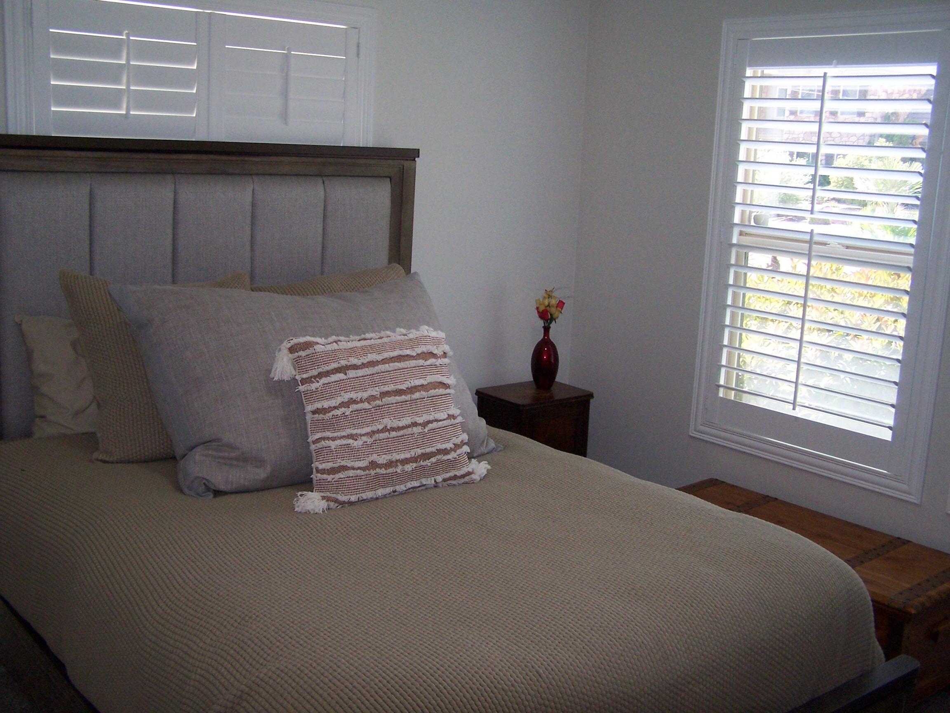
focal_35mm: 38
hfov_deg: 49.0
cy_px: 356
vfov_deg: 37.7
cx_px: 475
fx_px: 1043
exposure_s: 1/60
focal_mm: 6.3
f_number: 2.8
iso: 140
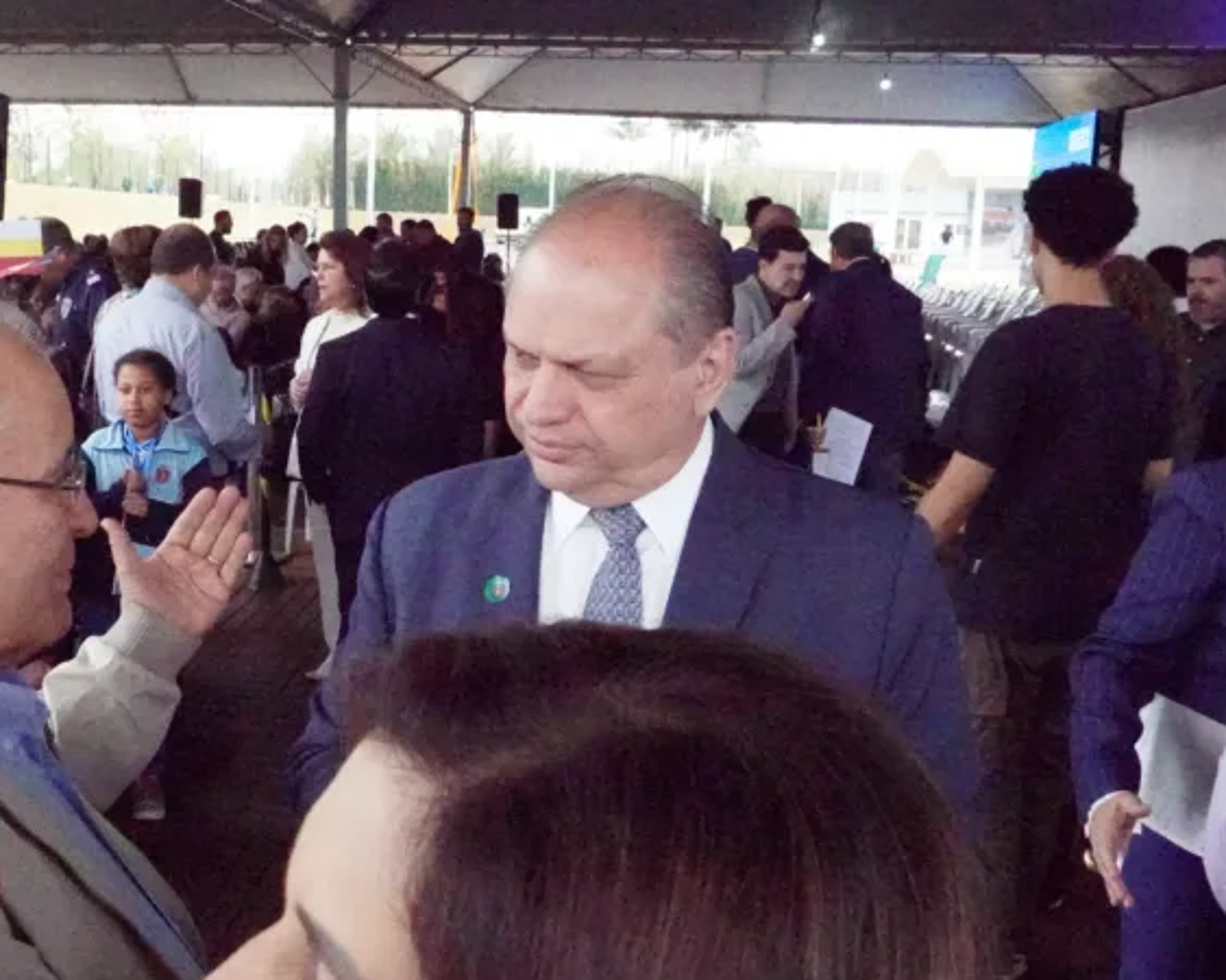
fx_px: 1487
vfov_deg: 36.4
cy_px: 537
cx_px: 427
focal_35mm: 41
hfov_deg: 44.3
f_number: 10
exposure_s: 1/4000
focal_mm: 16
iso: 51200
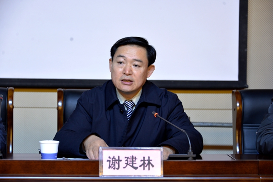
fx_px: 744
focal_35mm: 98
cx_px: 136
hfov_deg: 20.8
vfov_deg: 14.0
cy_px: 91
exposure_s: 1/13
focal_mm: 98
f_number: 5.3
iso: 1000
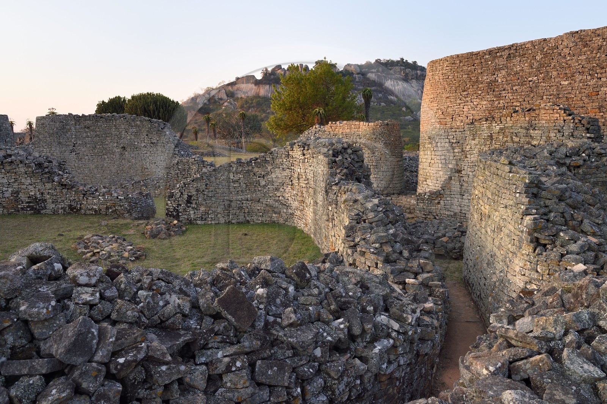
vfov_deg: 44.9
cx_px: 304
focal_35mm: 29
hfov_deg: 63.7
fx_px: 489
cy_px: 202
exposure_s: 1/100
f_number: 8
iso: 400
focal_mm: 29
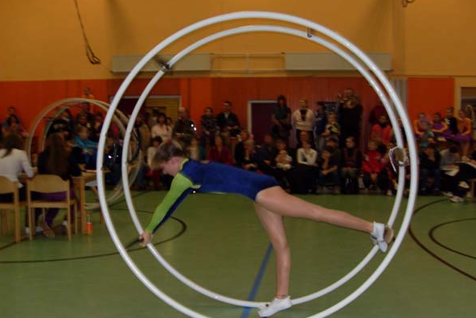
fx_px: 516
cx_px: 238
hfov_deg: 49.5
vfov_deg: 34.2
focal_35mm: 39
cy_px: 172
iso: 120
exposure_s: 1/45
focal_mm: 6.3
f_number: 2.8
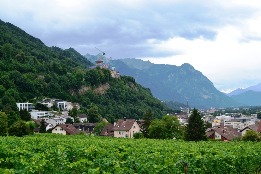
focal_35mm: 36
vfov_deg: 36.9
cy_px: 87
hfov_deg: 53.1
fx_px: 261
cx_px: 130
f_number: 10
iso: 400
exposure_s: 1/250
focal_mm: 24
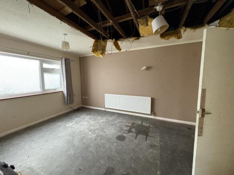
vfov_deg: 85.7
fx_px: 95
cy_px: 88
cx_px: 117
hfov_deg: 102.1
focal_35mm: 14
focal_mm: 2.22
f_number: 2.2
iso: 500
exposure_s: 1/60
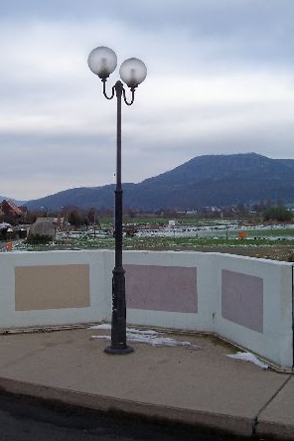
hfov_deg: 29.8
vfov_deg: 43.4
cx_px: 127
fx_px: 551
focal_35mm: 45
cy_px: 180
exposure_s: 1/125
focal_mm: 5.6
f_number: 5.6
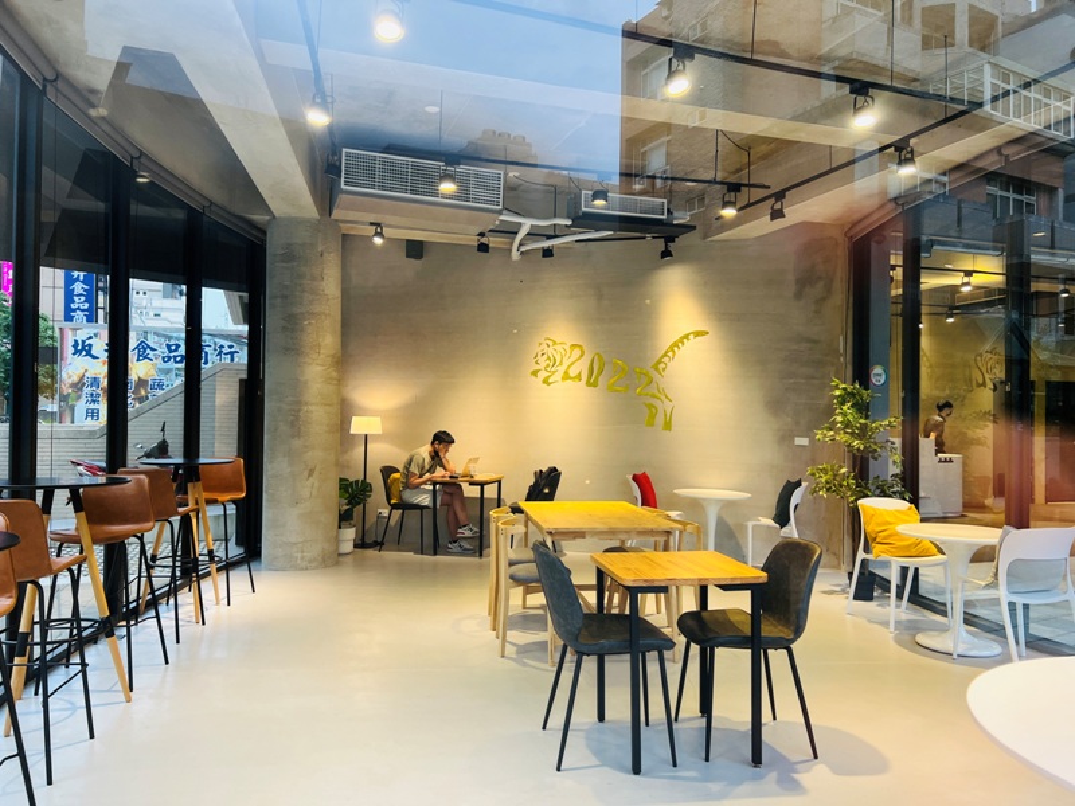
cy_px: 403
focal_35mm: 26
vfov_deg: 53.1
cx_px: 538
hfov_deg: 67.3
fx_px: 807
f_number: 1.5
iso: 125
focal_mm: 5.7
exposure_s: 1/103
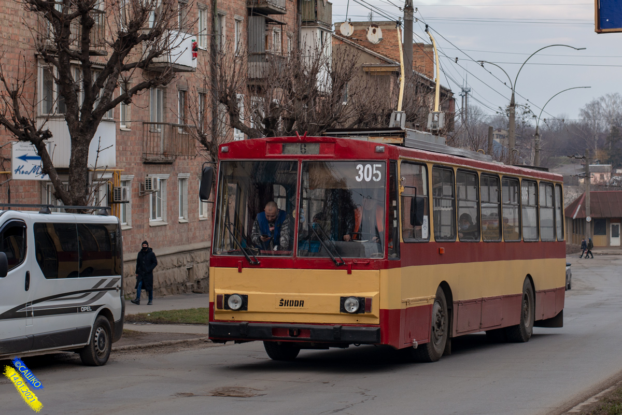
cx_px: 311
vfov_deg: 27.0
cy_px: 208
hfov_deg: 39.6
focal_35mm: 50
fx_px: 864
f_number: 4.5
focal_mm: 50
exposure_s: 1/200
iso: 160
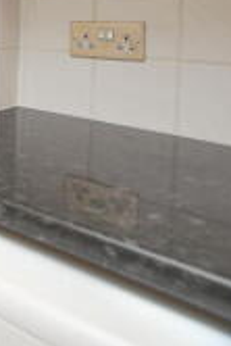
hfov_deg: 18.3
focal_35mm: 43
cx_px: -248
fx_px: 413
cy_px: 18
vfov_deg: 40.9
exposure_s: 1/60
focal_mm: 10
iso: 100
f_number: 4
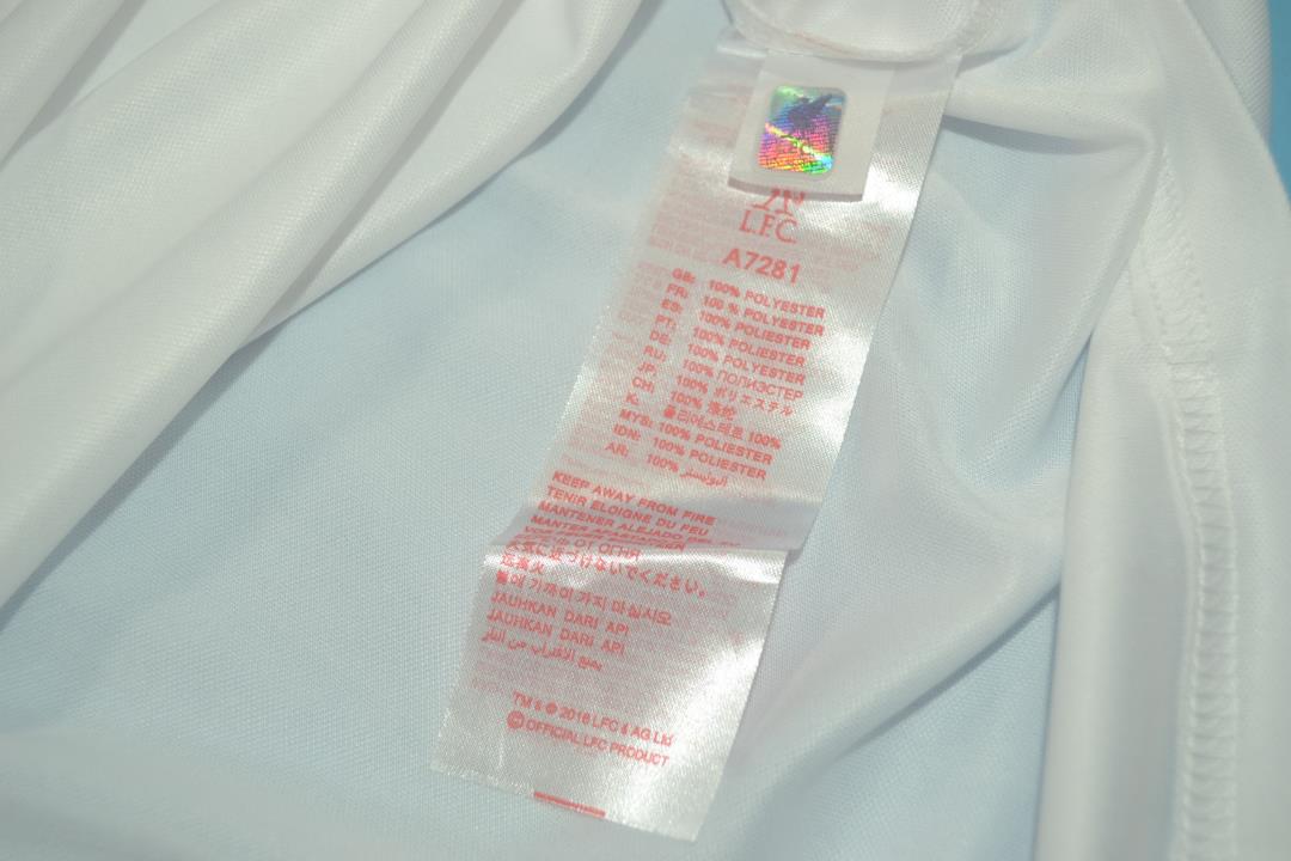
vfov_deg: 29.9
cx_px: 646
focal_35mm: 45
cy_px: 430
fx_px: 1614
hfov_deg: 43.6
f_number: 4.5
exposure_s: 1/160
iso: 200
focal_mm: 30
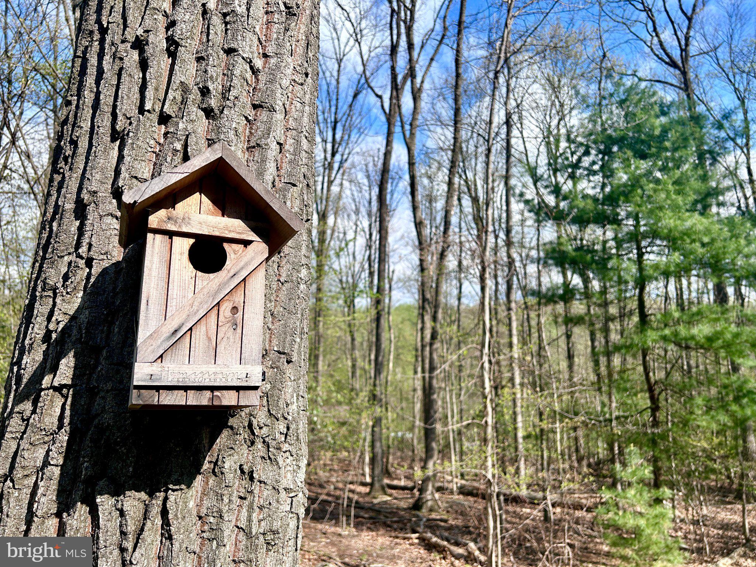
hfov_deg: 67.3
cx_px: 378
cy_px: 284
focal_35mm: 26
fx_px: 568
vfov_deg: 53.1
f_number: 1.5
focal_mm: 5.7
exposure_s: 1/2695
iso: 50
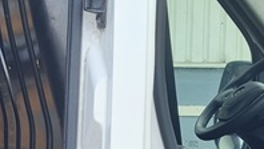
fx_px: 1009
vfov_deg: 8.4
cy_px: 173
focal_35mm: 144
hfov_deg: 14.1
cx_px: -115
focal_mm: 5.4
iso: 50
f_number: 1.8
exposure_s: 1/279
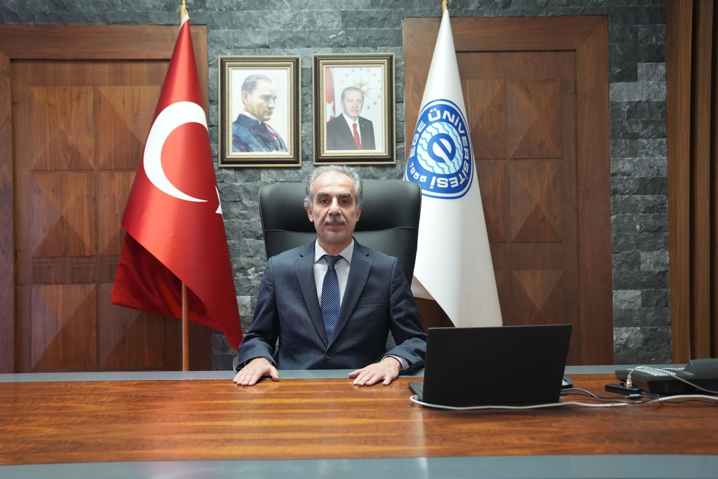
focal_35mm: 34
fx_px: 678
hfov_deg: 55.8
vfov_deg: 38.9
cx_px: 359
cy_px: 240
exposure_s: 1/125
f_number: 3.2
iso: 4000
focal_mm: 34
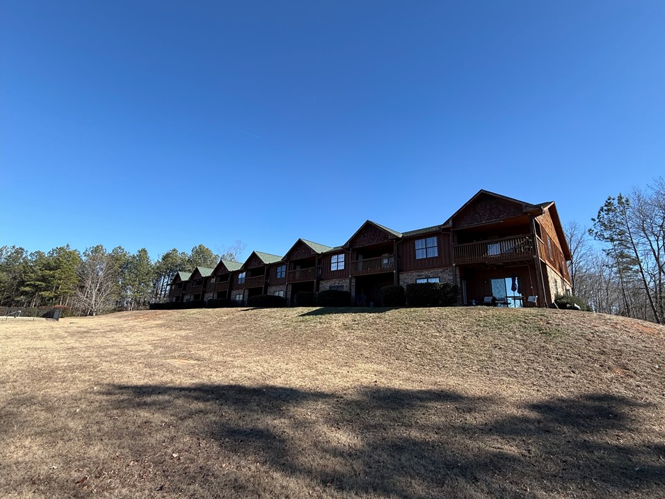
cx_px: 355
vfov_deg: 81.7
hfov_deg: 98.0
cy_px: 243
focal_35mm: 15
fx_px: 288
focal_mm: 2.22
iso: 50
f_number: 2.2
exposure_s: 1/914
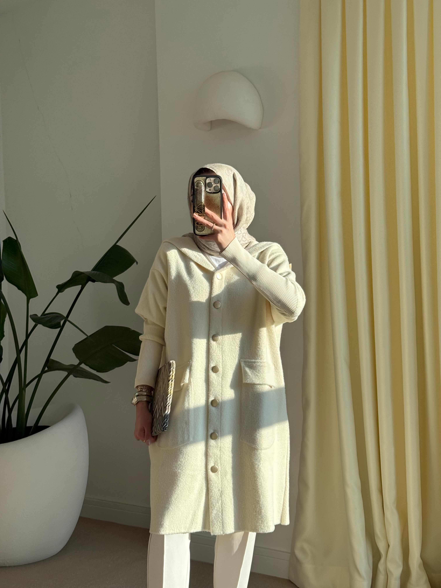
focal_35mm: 48
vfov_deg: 39.7
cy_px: 294
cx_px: 220
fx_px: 815
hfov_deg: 30.3
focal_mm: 6.76
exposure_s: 1/460
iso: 64
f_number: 1.78
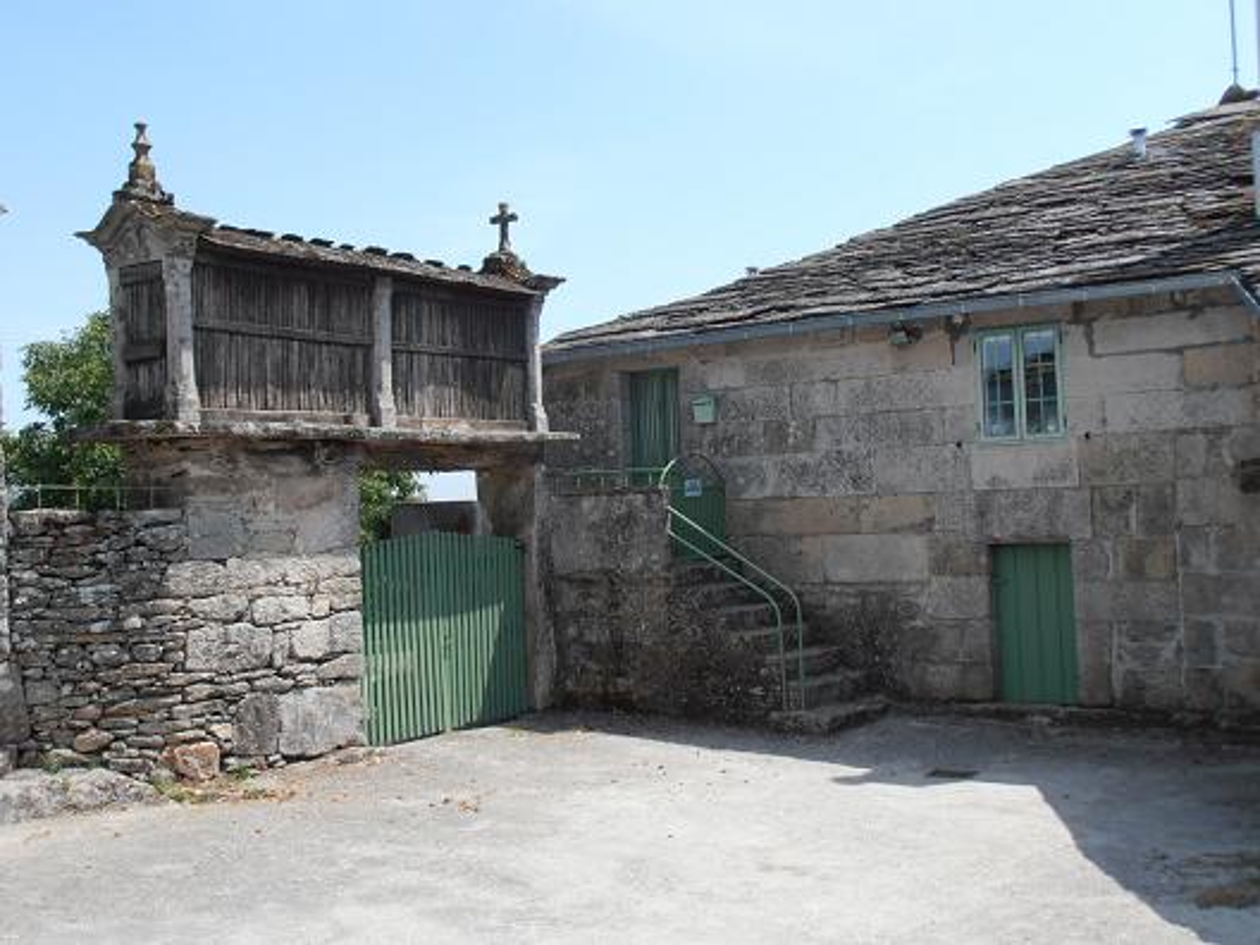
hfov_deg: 42.9
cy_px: 472
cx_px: 630
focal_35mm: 44
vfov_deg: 32.9
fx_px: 1602
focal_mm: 7.87
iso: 80
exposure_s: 1/640
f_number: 4.2
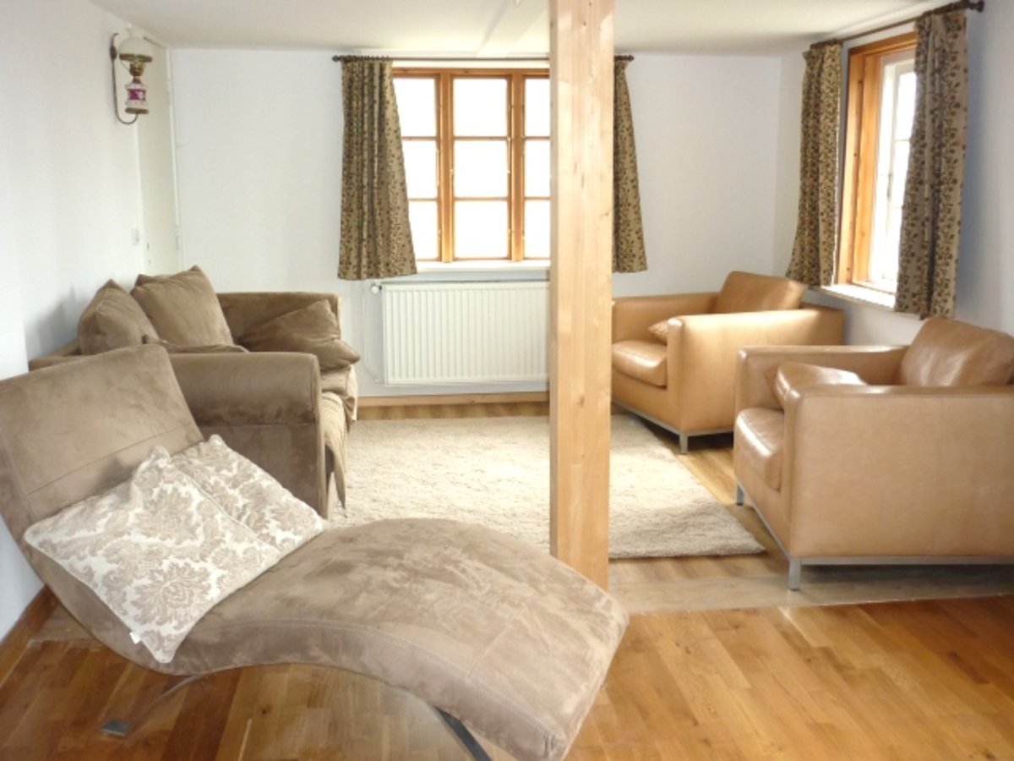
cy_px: 380
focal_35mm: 33
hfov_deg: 55.4
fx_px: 967
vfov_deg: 42.9
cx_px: 507
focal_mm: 5.5
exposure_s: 1/30
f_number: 2.8
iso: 160
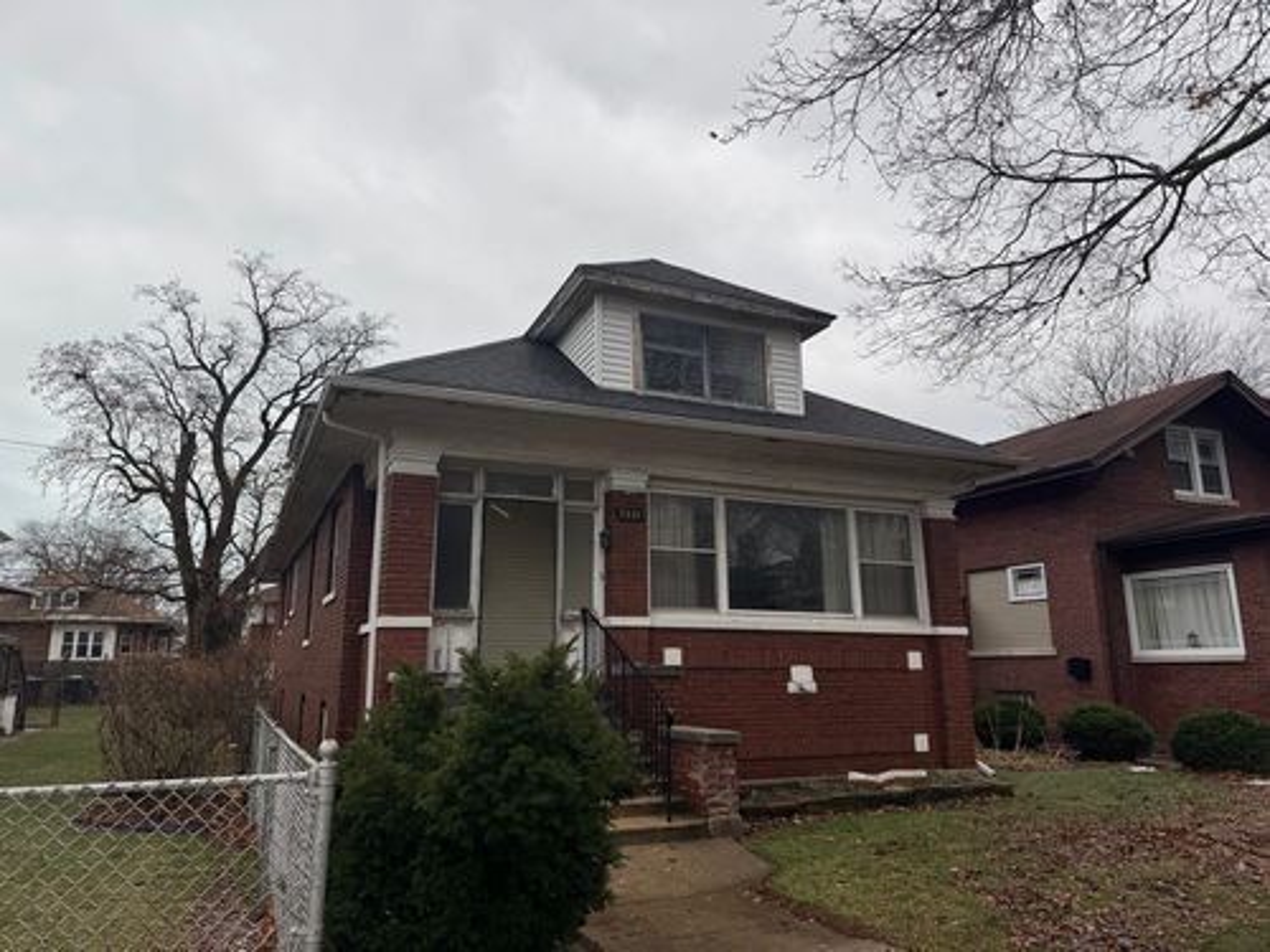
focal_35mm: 24
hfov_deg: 71.6
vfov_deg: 56.8
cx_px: 635
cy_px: 476
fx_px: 881
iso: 80
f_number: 1.78
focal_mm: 6.76
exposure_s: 1/539
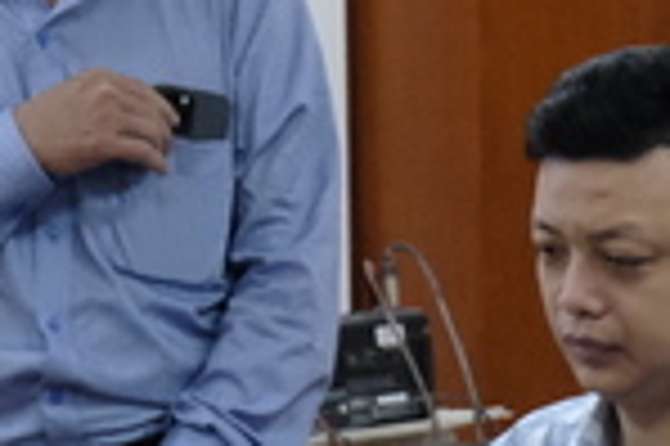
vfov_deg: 3.7
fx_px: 6878
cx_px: 967
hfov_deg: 5.5
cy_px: 466
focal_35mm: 370
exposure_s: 1/125
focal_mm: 46.3
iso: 5000
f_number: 8
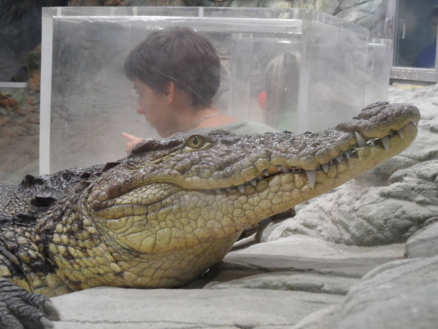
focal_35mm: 50
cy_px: 164
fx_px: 633
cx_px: 219
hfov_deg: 38.2
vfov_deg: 29.1
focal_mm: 8.2
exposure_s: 1/10
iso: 200
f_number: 3.8
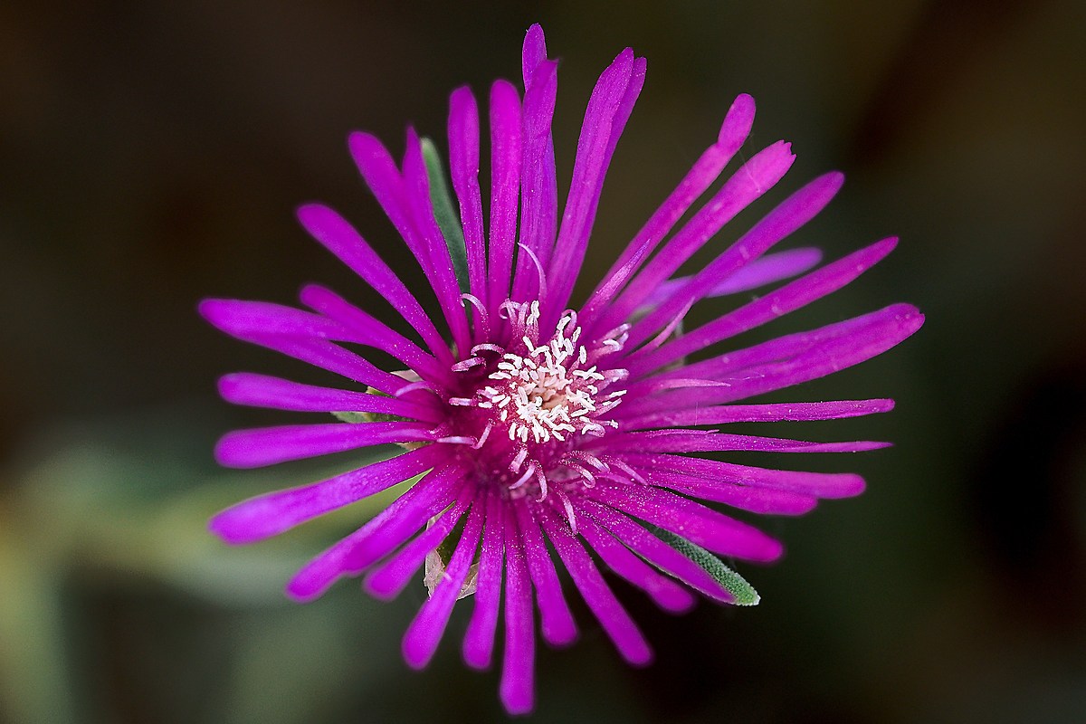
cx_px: 543
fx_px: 4072
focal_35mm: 135
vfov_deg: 10.2
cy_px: 362
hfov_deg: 15.2
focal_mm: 90
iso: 200
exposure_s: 1/125
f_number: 8
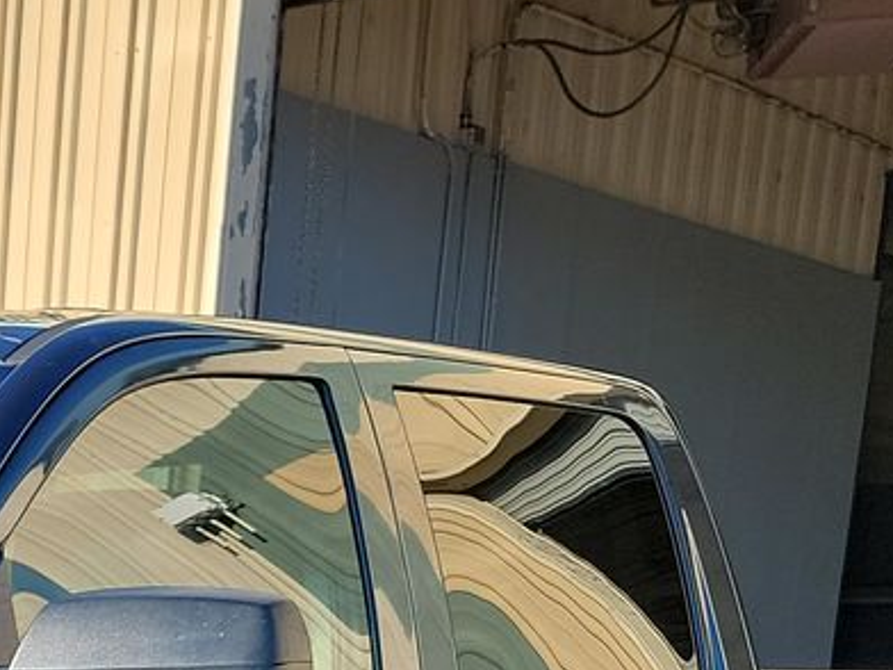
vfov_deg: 13.5
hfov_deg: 17.8
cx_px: -478
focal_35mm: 98
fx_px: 2528
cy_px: 1203
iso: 50
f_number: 1.8
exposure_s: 1/240
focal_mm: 6.7
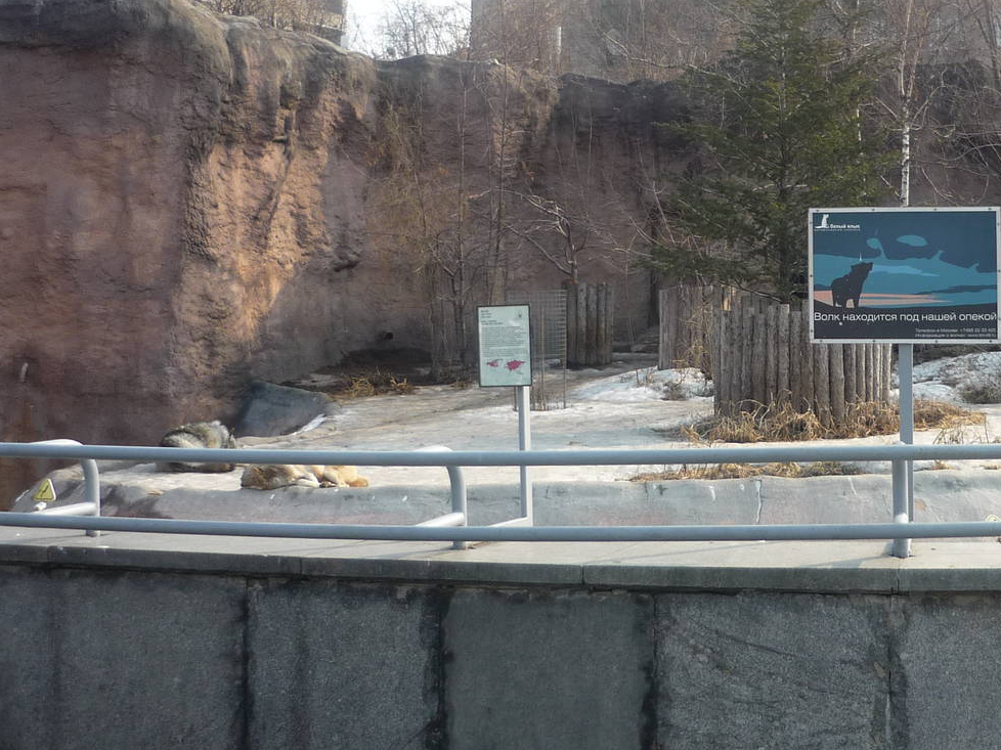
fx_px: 1561
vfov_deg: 26.9
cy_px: 252
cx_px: 817
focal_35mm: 54
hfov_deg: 34.3
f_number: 2.8
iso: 100
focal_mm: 5.5
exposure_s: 1/500
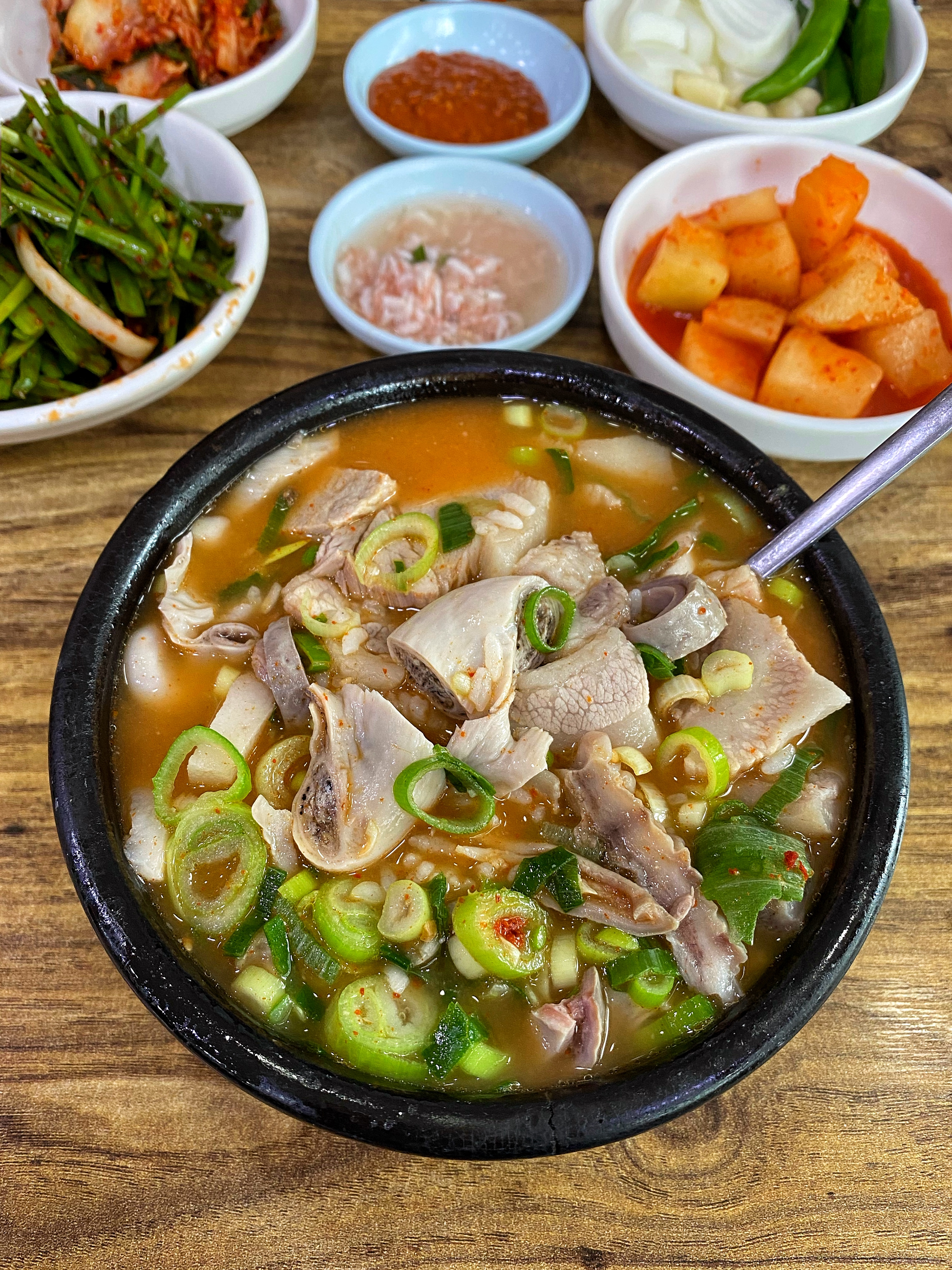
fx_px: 953
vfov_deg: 67.3
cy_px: 635
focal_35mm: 26
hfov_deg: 53.1
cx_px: 476
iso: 125
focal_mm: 4.25
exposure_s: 1/60
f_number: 1.8
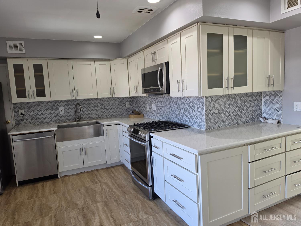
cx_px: 150
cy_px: 113
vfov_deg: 58.9
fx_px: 200
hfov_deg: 73.9
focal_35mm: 23
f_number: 1.4
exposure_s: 1/120
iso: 100
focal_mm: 6.5
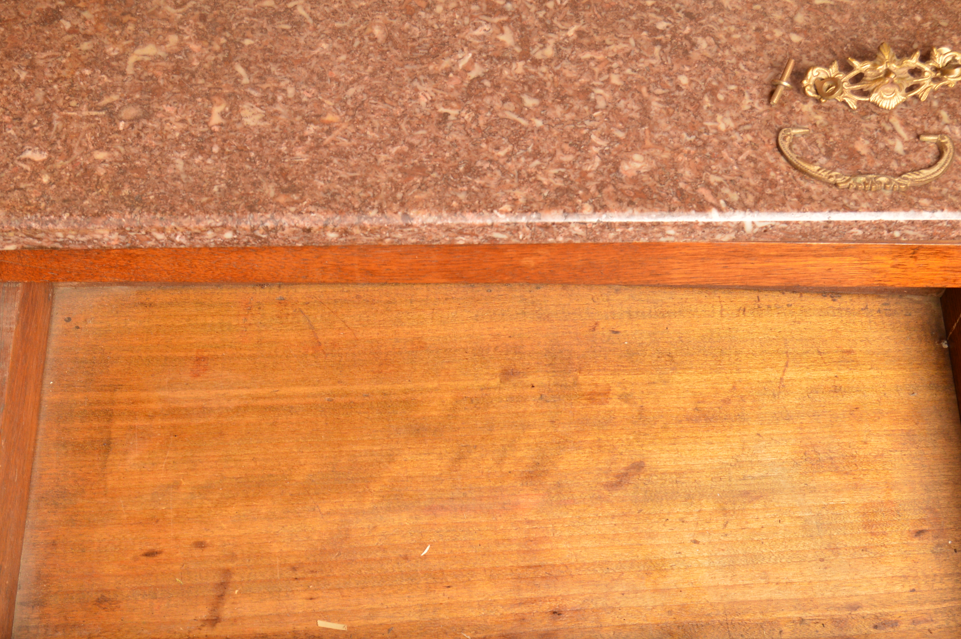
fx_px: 1680
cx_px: 494
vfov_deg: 21.4
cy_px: 477
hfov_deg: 31.9
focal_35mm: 63
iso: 200
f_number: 6.3
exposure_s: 1/160
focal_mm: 28
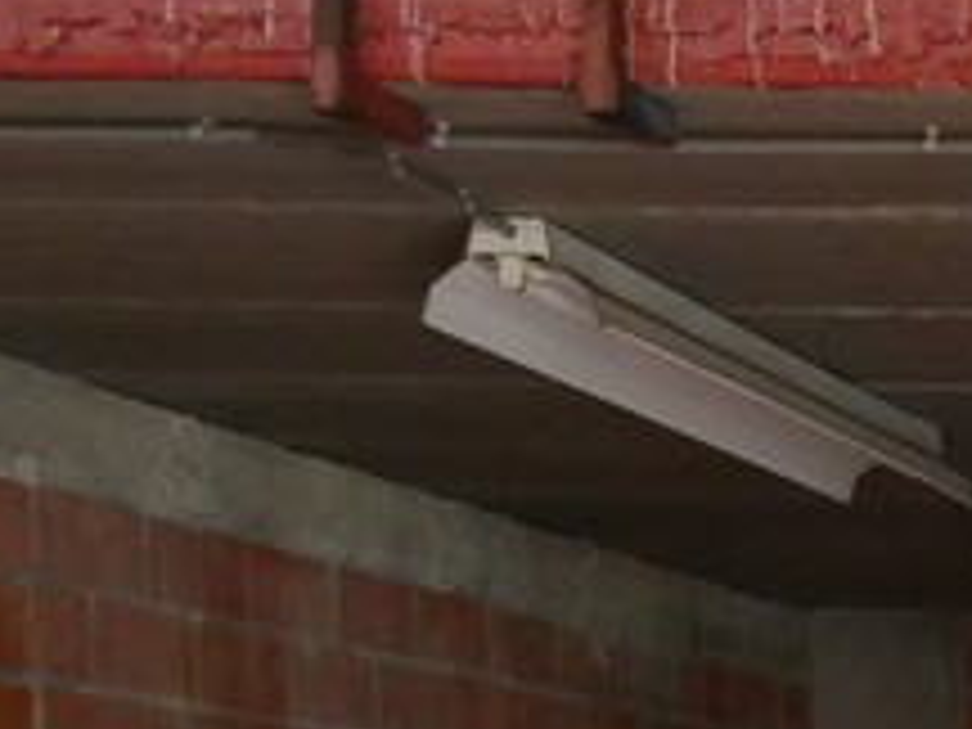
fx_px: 3398
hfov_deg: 13.6
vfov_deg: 11.6
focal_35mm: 121
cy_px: 1197
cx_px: 2002
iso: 250
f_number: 3.3
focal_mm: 4.3
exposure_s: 1/60
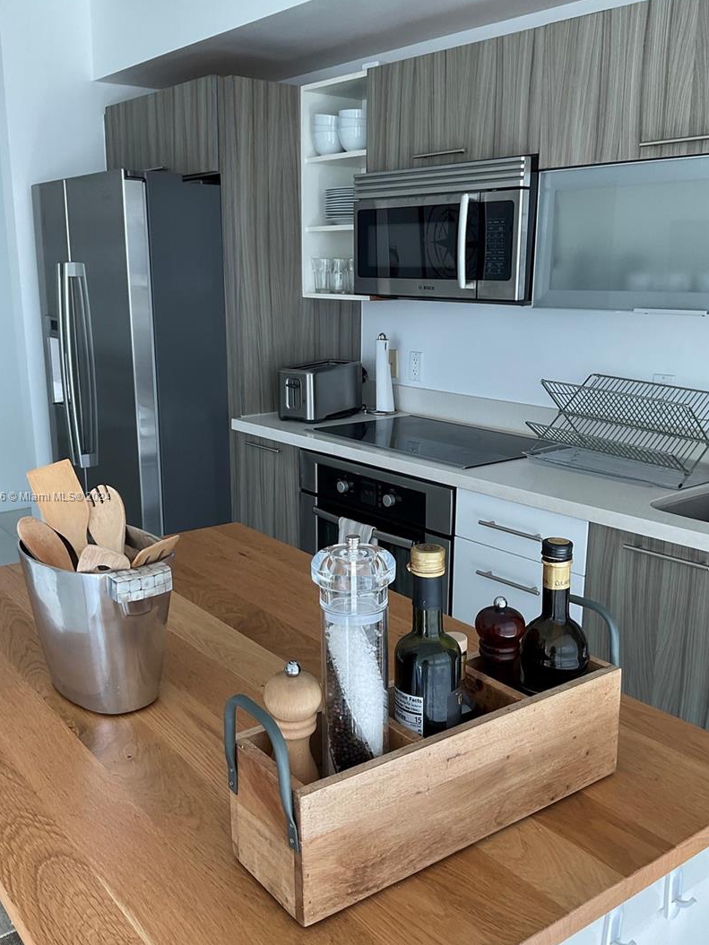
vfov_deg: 55.3
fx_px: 901
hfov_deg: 42.9
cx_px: 350
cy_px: 497
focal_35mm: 33
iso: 32
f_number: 1.8
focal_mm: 3
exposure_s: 1/122
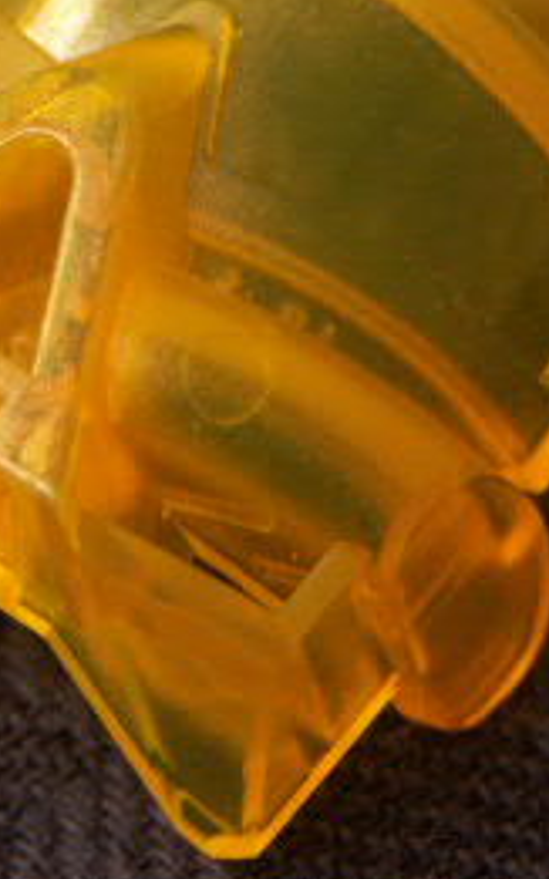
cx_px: 243
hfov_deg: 2.5
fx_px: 12431
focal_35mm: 519
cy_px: 175
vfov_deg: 4.0
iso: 100
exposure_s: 1/8
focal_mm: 50.8
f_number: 3.5
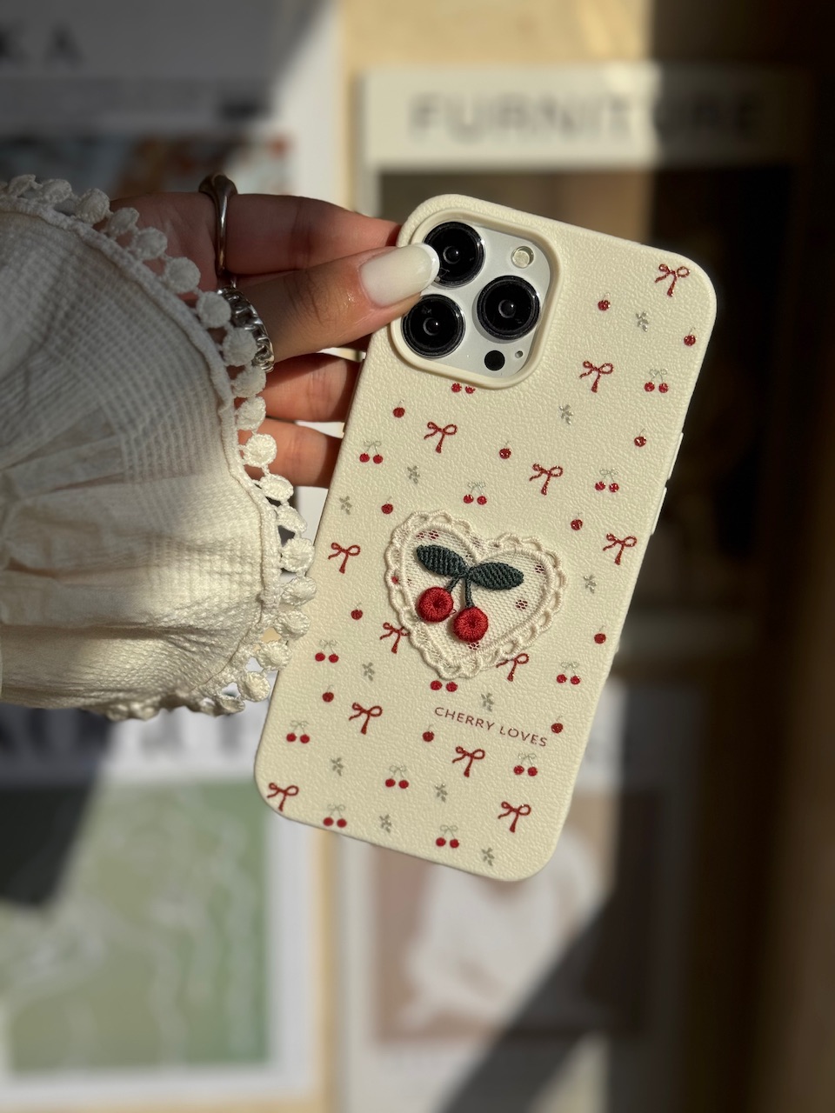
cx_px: 418
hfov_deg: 30.3
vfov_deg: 39.7
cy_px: 556
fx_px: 1544
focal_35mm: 48
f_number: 1.78
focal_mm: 6.76
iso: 64
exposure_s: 1/15385
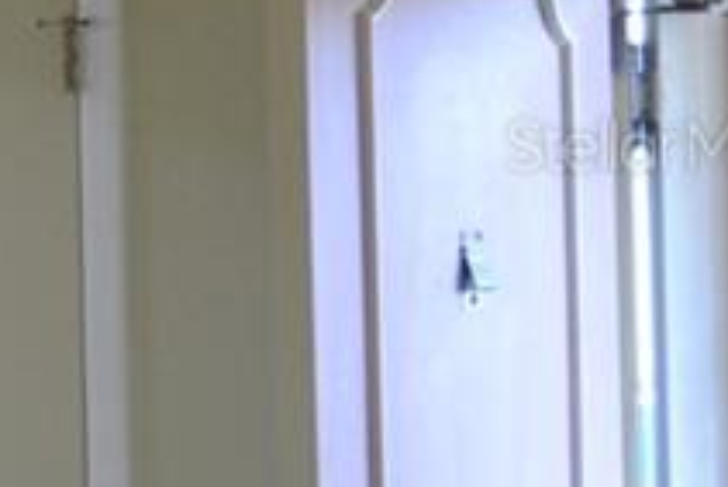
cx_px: -1946
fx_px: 3217
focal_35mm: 159
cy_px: 145
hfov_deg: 8.6
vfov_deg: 8.6
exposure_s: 1/60
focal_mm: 14
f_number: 4
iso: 640
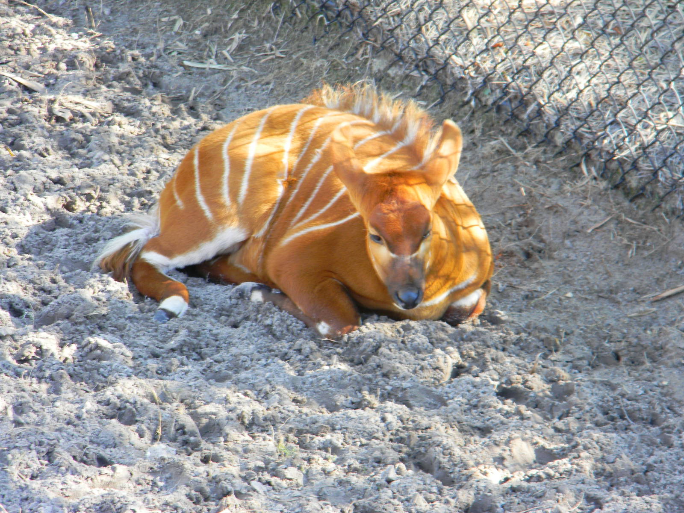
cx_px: 342
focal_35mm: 226
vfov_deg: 6.6
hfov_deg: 8.8
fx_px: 4466
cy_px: 256
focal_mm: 41
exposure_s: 1/22.5
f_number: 5.4
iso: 80
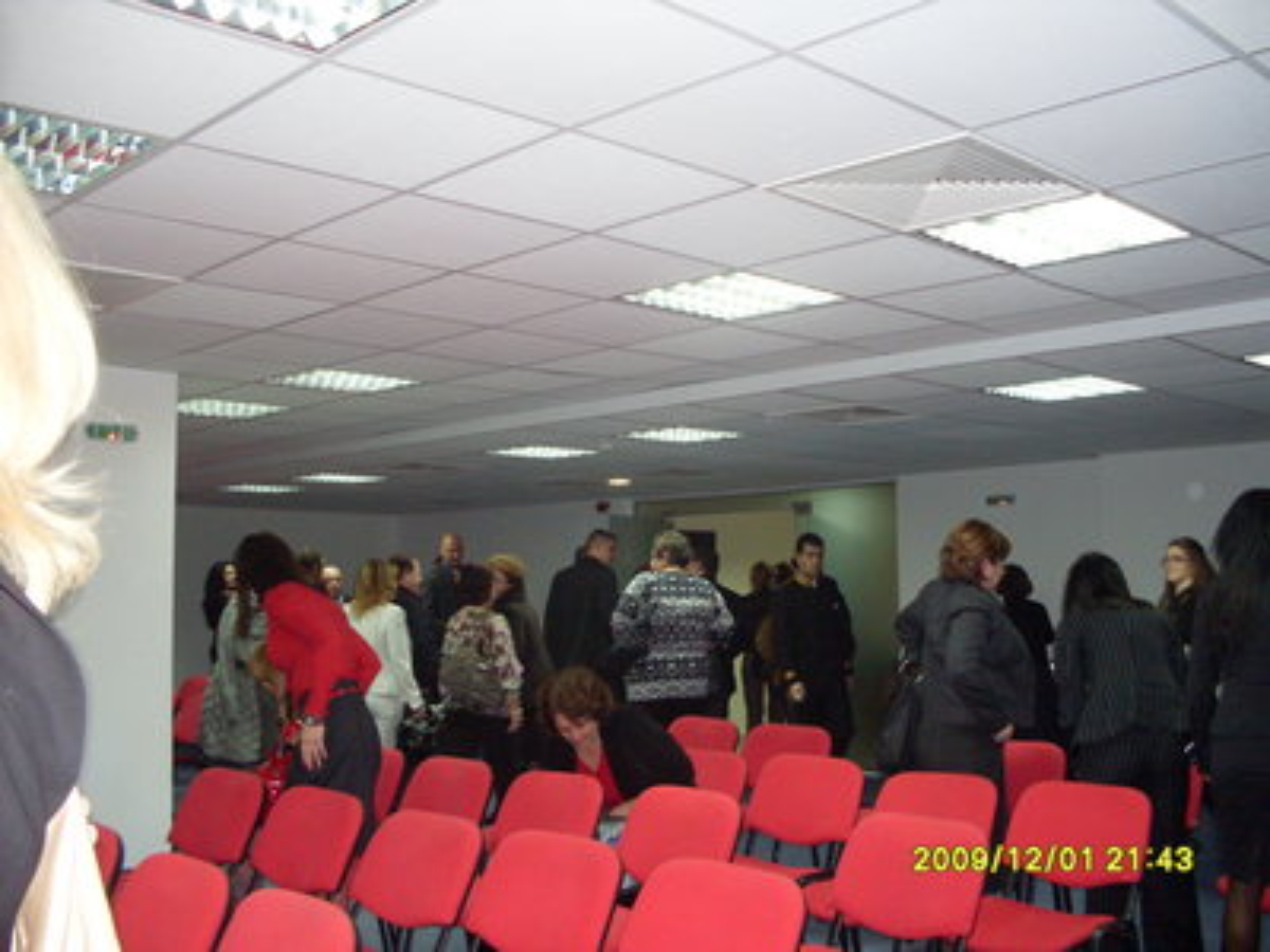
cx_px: 635
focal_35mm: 38
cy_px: 476
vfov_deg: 37.7
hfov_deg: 49.0
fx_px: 1394
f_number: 2.8
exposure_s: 1/45
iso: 240
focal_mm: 6.3
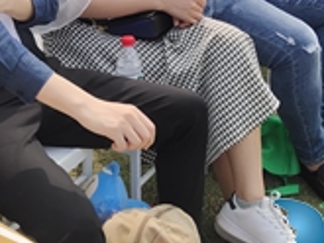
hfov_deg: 22.2
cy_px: -44
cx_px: 116
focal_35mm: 88
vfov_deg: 16.2
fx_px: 824
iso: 50
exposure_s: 1/3959
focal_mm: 4.27
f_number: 1.8
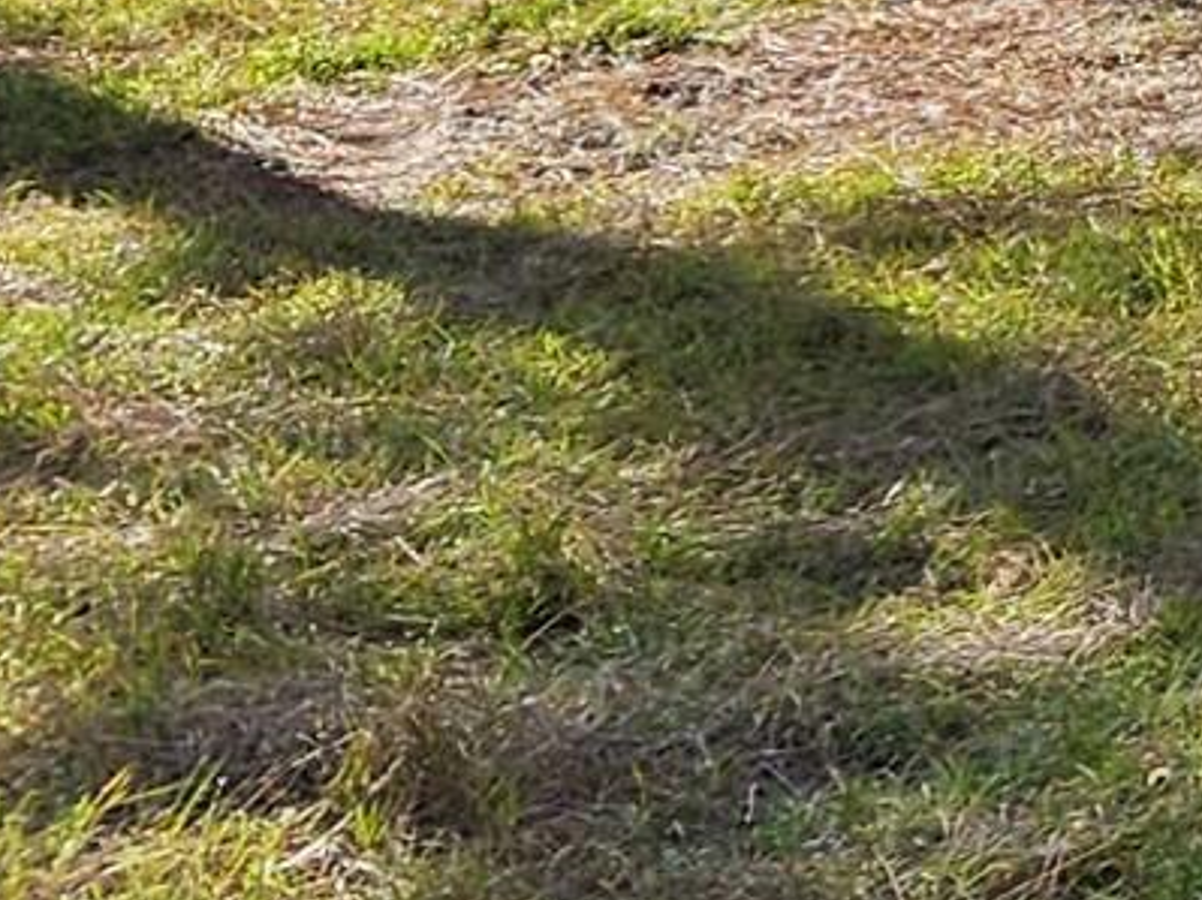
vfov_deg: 8.5
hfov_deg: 10.2
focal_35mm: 173
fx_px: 6005
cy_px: -172
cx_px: 2693
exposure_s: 1/1011
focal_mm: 5.4
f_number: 1.8
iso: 25
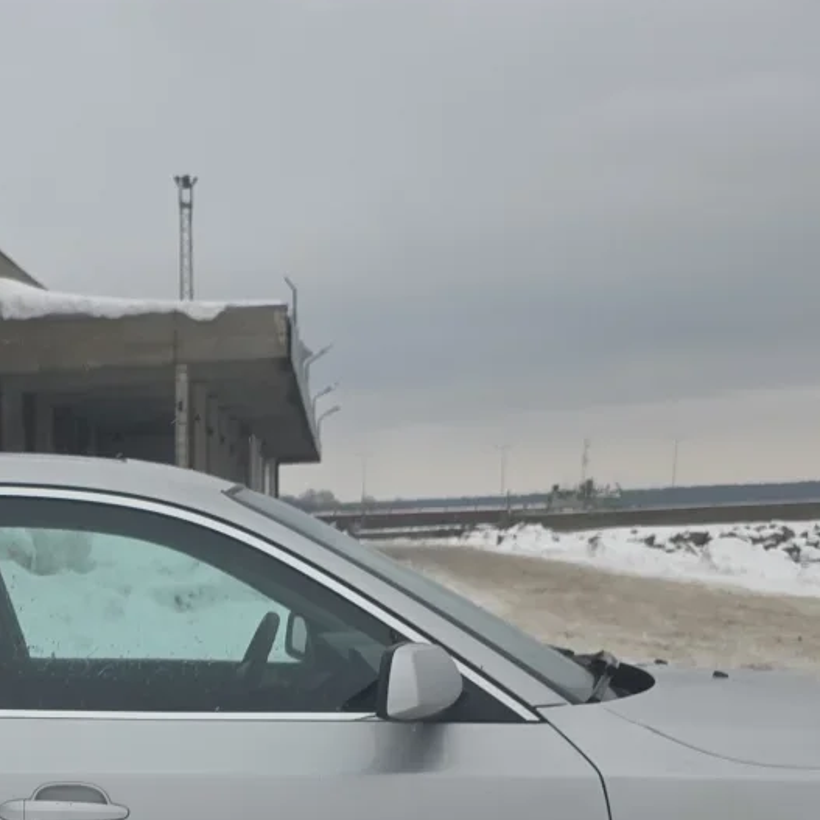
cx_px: 6
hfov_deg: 22.5
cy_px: 999
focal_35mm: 74
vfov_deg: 21.6
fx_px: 1983
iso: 40
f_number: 1.7
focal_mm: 6.25
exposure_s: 1/359
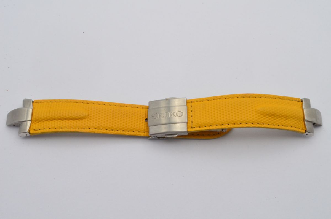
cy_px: 110
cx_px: 166
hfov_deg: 35.1
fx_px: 523
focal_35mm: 57
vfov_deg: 23.7
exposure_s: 1/30
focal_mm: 38
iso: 1250
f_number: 29
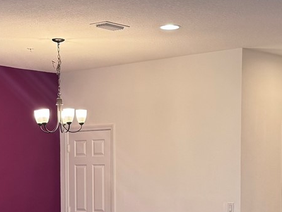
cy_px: 216
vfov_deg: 16.8
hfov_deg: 22.8
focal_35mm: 86
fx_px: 700
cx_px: 135
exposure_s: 1/60
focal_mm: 6.76
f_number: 1.78
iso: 100
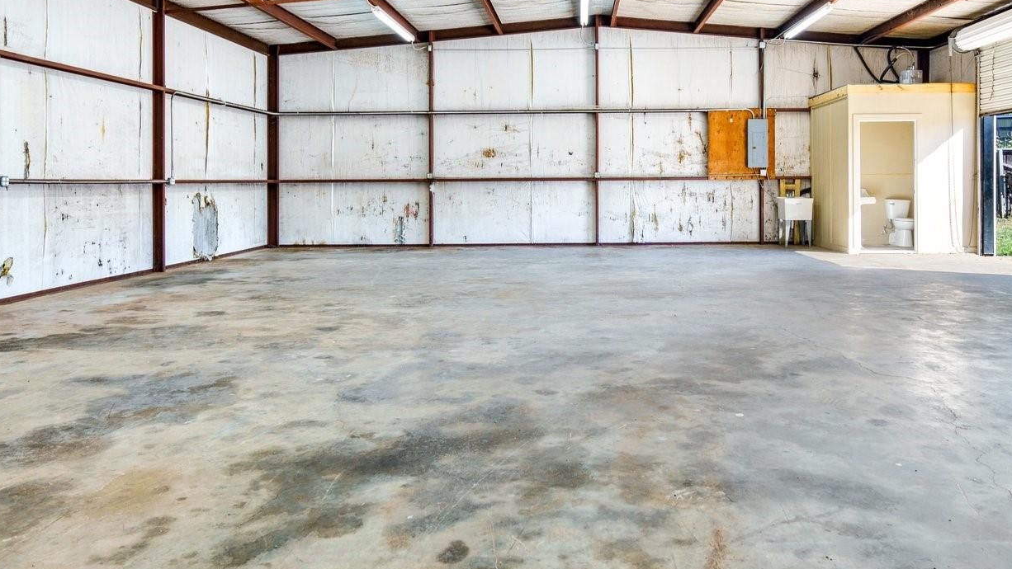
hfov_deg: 67.5
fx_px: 751
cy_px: 175
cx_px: 585
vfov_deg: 40.8
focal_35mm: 28
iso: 200
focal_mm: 16
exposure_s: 1/20
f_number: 4
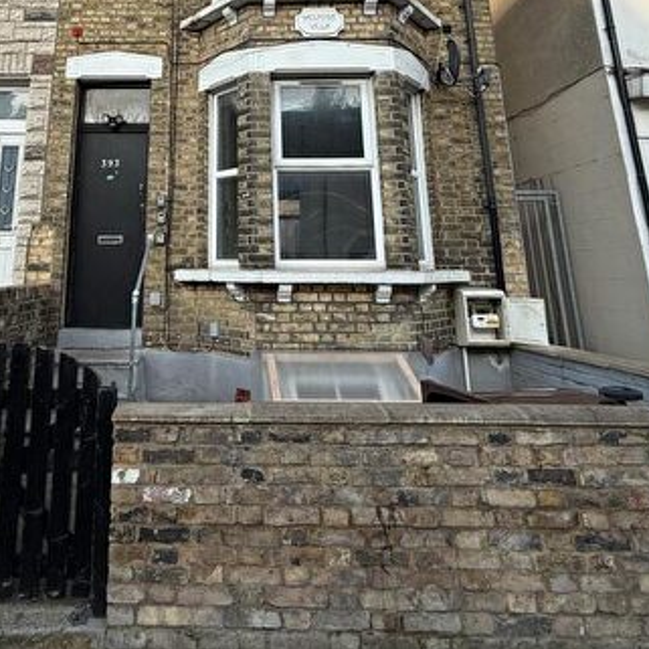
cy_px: 122
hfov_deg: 57.8
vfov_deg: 54.7
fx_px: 573
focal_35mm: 27
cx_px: 216
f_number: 2.2
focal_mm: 2.22
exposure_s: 1/482
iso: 50
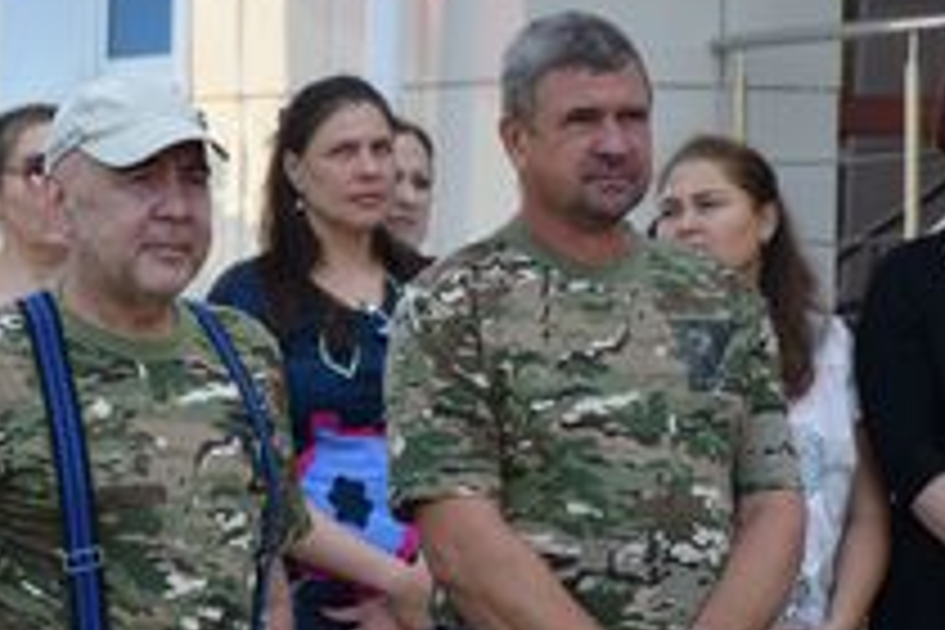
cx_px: 207
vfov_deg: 6.4
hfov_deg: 9.6
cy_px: 461
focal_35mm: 214
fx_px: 5616
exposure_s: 1/640
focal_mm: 75
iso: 800
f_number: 5
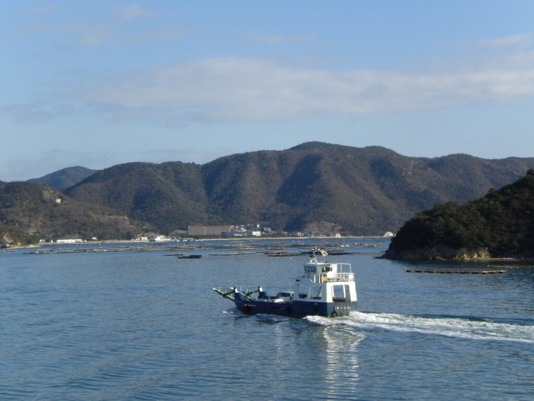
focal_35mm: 87
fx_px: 1342
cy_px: 200
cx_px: 267
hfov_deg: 22.5
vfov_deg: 17.0
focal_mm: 14.49
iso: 50
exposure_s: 1/160
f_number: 7.1
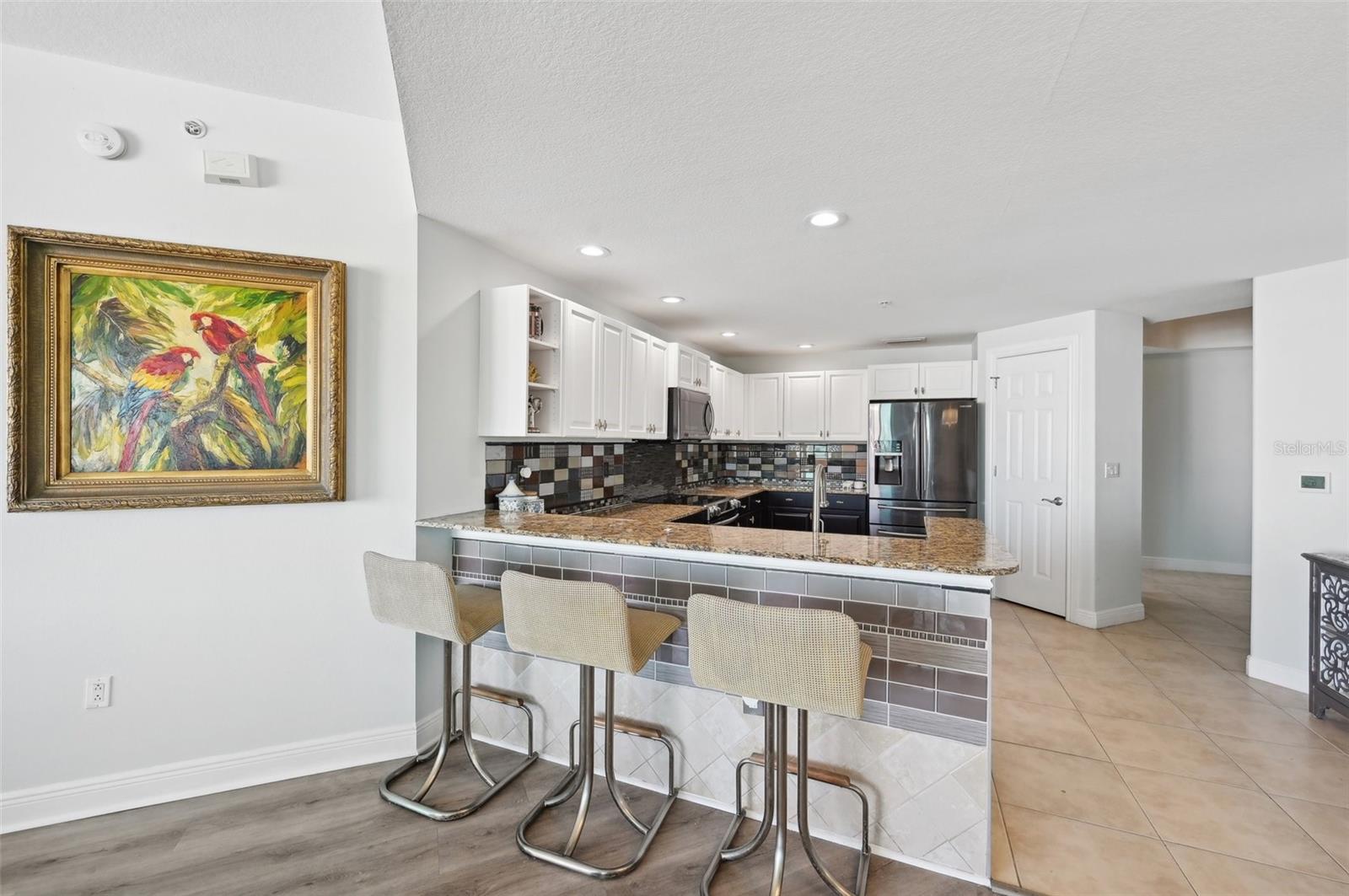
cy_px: 448
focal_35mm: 14
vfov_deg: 81.1
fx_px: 524
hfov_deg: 104.3
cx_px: 674
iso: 400
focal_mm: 14
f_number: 8
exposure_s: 1/25
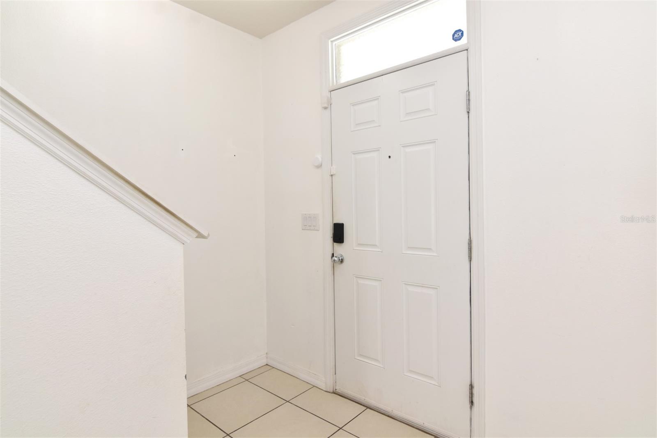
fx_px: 356
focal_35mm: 20
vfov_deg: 63.2
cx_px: 328
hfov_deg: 85.4
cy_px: 219
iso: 450
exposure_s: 1/60
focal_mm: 13
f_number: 5.6
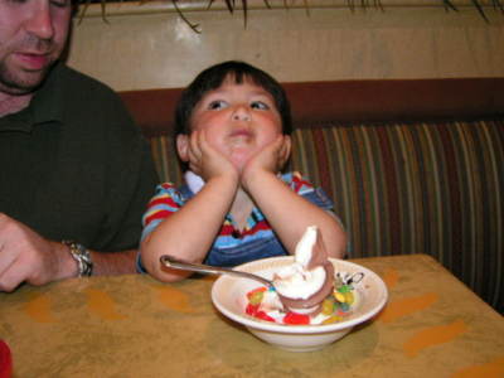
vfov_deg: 37.7
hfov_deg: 49.0
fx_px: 553
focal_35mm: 38
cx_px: 252
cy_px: 189
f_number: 2.8
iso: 200
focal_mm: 5.8
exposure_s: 1/40
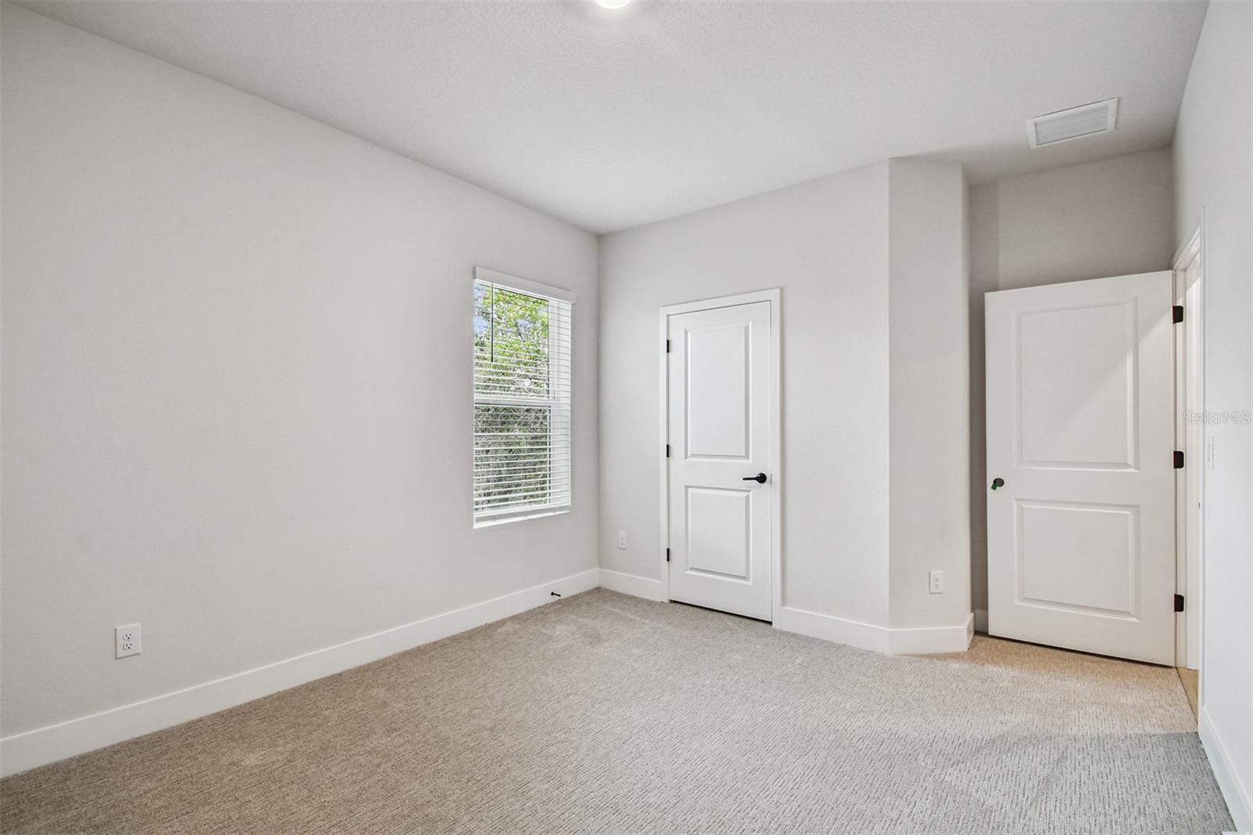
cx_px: 626
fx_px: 522
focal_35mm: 15
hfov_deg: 100.4
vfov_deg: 77.3
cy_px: 418
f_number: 7.1
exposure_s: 1/13
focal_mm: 10
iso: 100
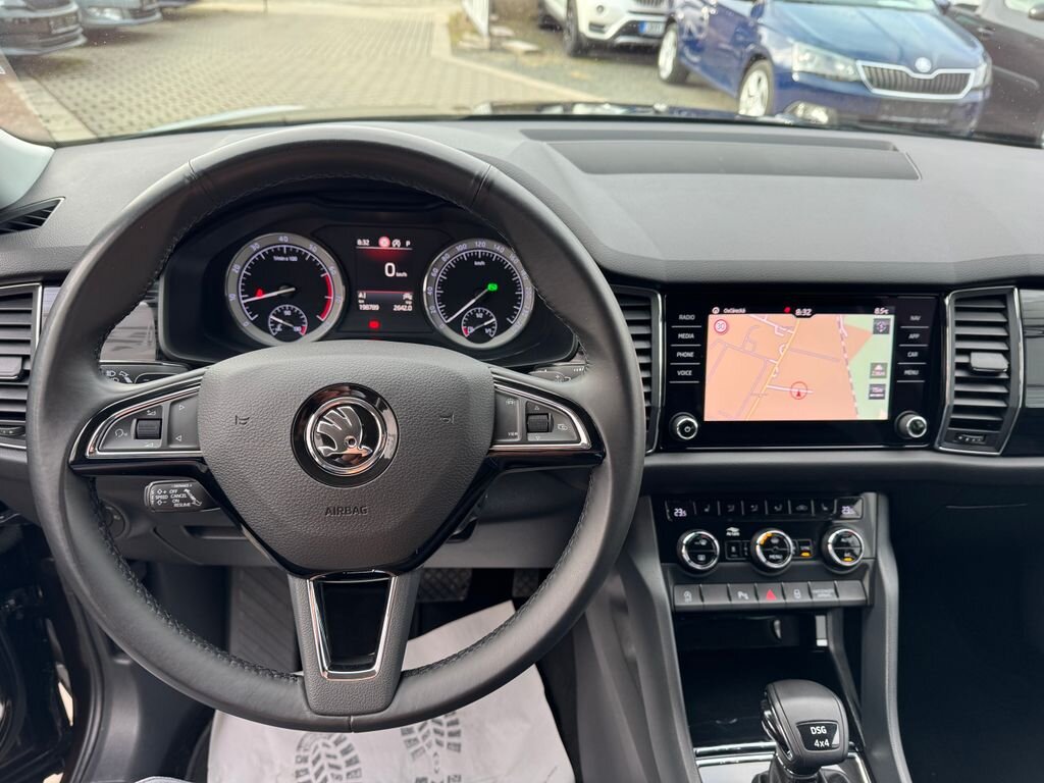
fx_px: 724
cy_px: 392
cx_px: 522
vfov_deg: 56.8
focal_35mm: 24
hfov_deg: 71.6
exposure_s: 1/121
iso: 100
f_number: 1.78
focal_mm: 6.76
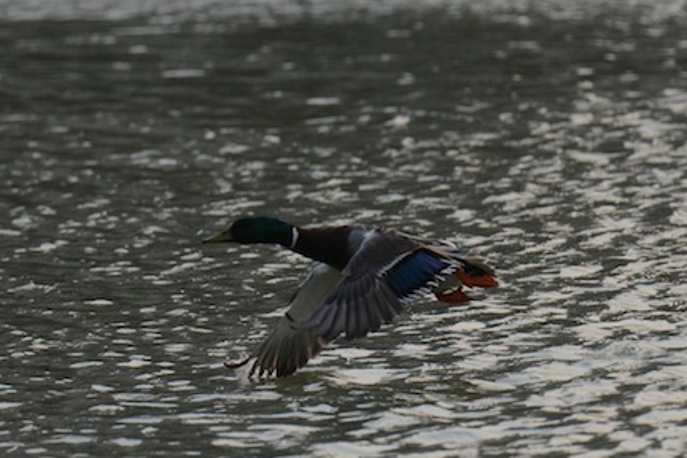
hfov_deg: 2.8
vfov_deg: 1.8
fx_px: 14292
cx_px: 770
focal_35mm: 749
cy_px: 167
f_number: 4
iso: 640
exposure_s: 1/2500
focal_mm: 200
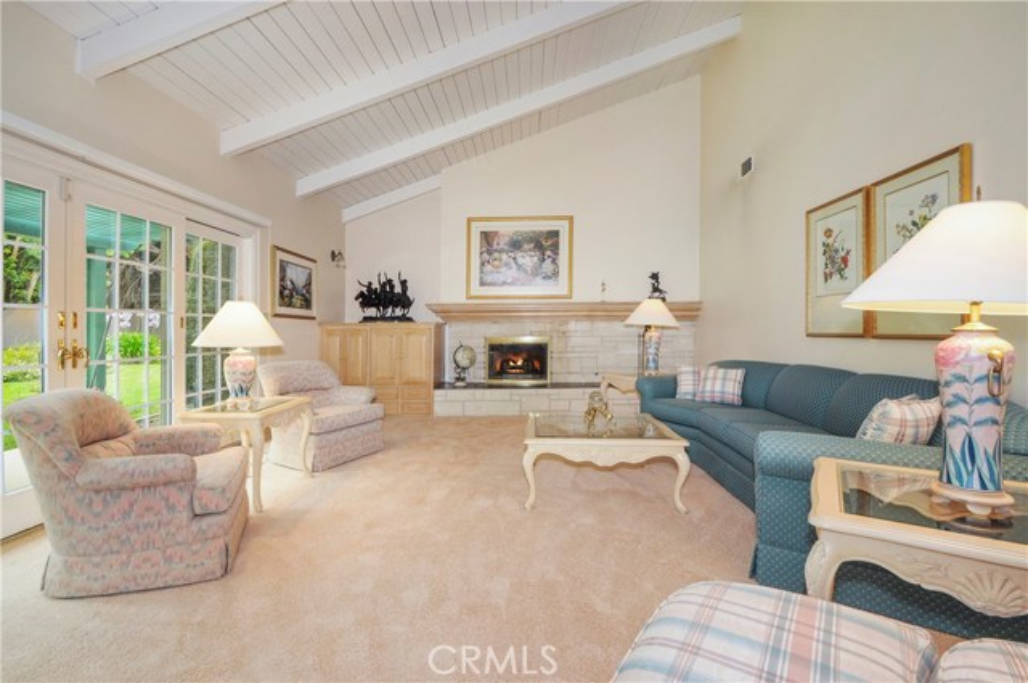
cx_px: 514
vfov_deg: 77.2
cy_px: 342
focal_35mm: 15
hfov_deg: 100.5
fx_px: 428
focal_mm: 10
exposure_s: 1/10
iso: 320
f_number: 7.1
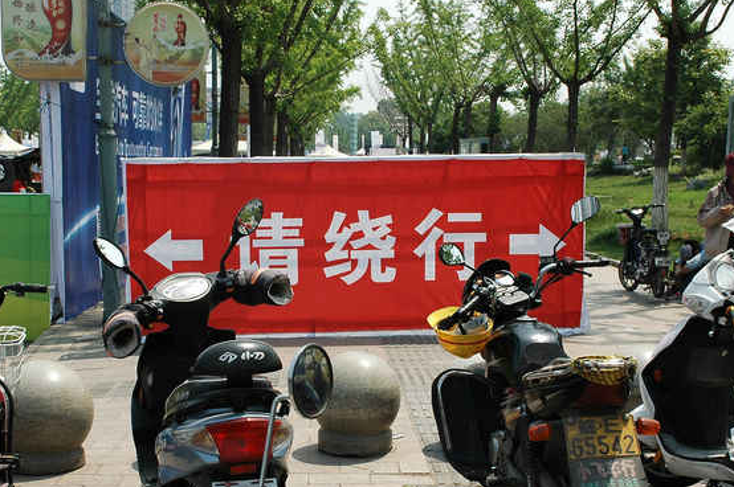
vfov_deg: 25.9
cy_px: 294
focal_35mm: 52
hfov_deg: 38.2
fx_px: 1059
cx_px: 347
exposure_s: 1/400
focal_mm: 24
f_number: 8
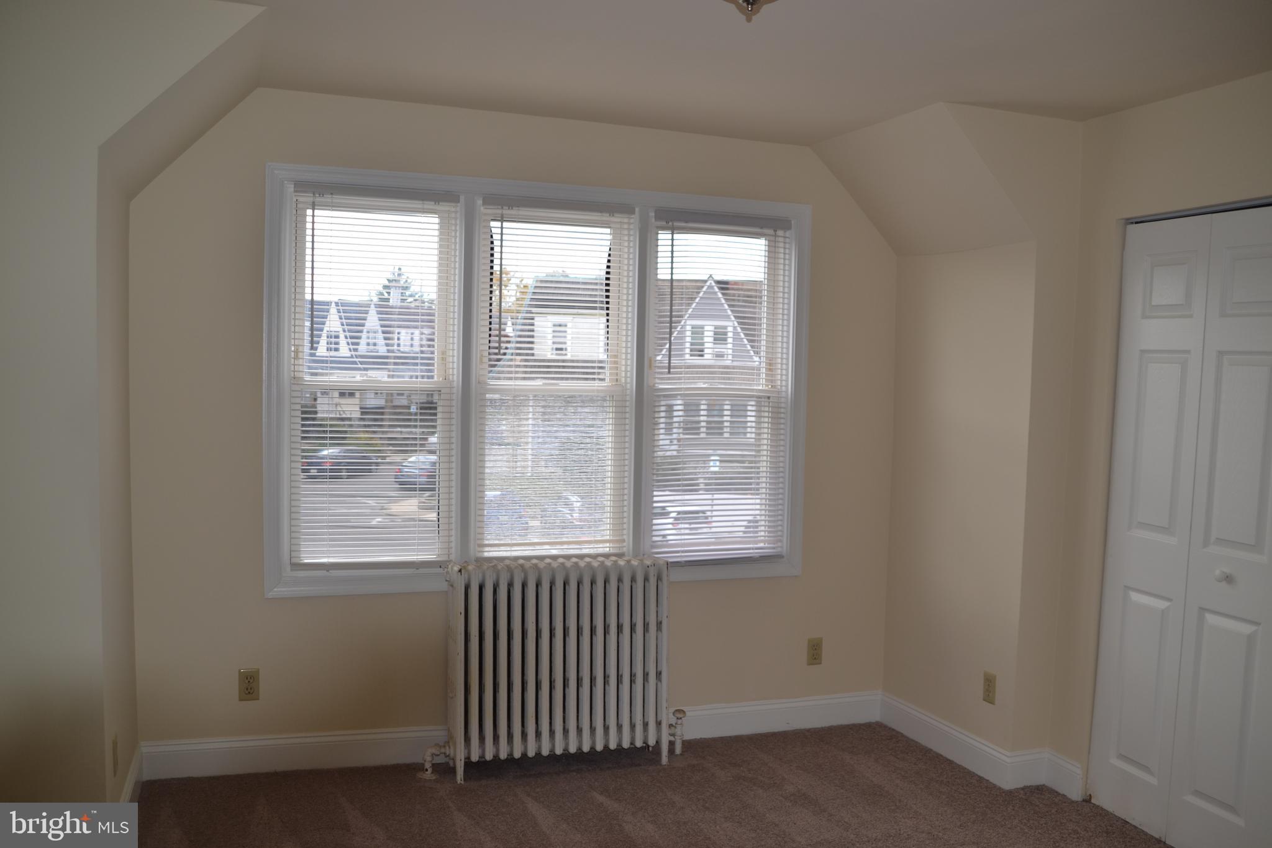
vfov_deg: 43.6
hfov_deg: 61.9
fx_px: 1060
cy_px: 424
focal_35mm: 30
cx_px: 636
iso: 100
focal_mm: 20
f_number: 4
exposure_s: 1/160
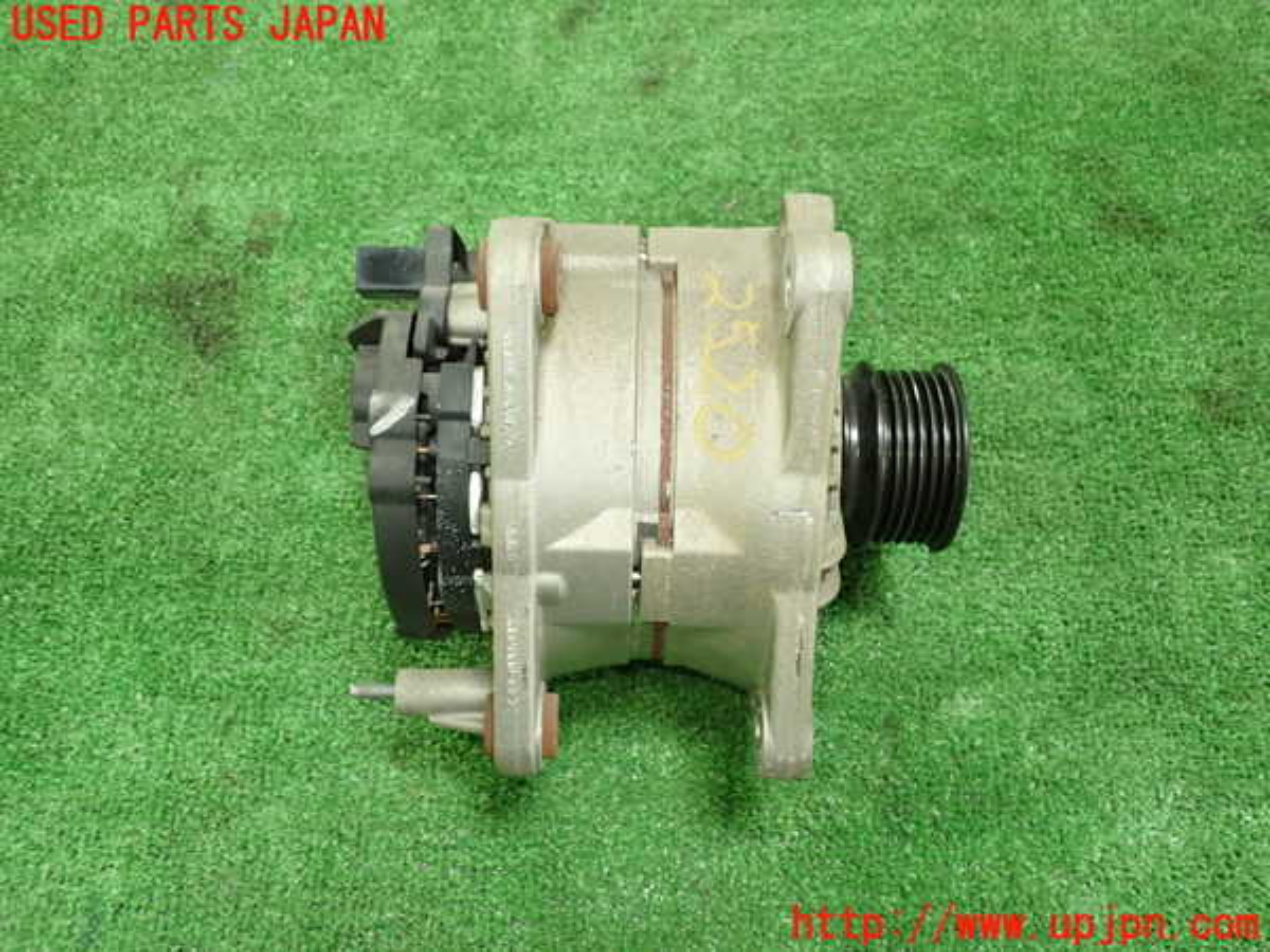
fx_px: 1101
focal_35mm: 30
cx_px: 635
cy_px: 476
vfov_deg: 46.8
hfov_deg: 60.0
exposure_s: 1/60
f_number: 2.3
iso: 800
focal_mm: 5.5
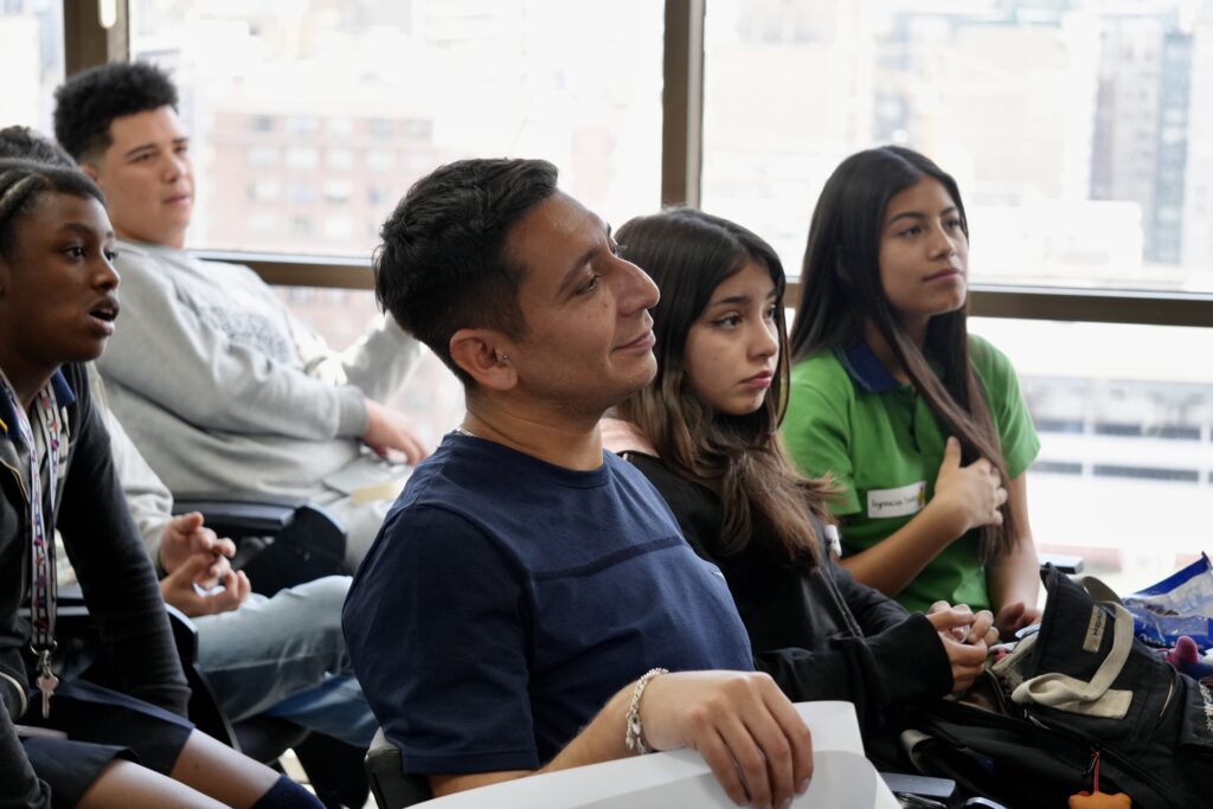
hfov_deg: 22.3
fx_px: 3083
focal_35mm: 92
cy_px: 404
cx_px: 606
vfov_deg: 14.9
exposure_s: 1/160
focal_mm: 61
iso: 1000
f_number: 4.5
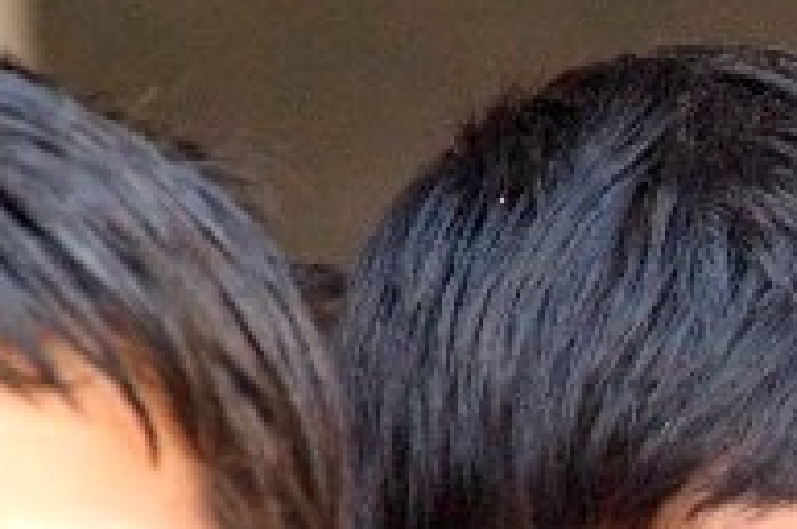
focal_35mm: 1093
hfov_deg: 1.9
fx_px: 24157
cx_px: 1177
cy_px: 630
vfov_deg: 1.3
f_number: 6
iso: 1600
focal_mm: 175
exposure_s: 1/350
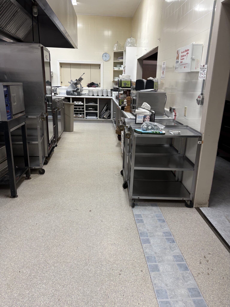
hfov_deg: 53.1
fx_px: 230
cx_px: 115
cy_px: 154
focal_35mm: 26
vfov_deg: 67.3
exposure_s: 1/120
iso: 125
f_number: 1.6
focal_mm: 5.96
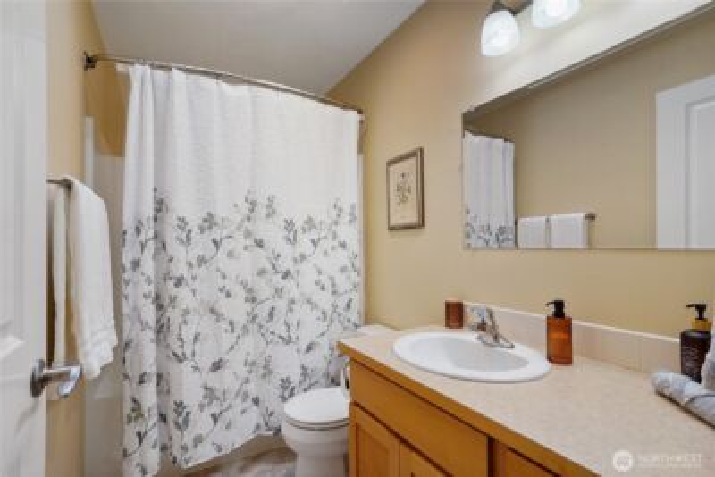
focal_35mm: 17
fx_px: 338
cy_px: 238
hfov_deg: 93.3
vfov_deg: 70.5
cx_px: 358
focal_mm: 17
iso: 100
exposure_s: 1/3
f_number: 8
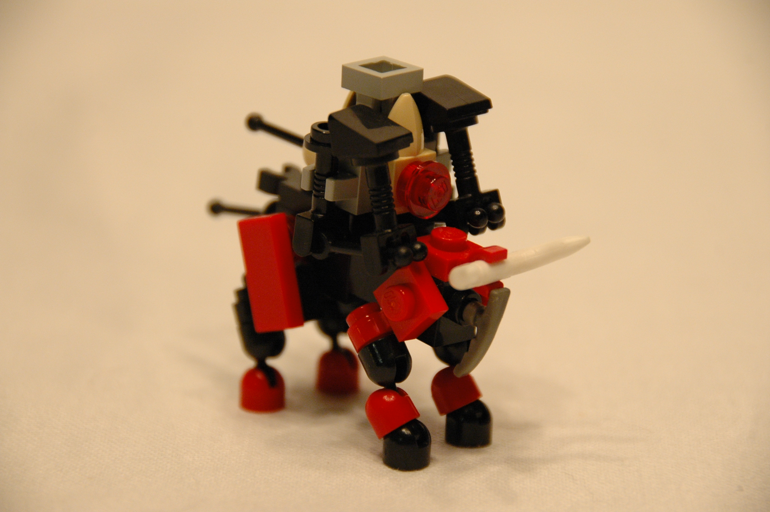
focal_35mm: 300
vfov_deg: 4.6
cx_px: 385
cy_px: 256
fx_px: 6411
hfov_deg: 6.9
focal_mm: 200
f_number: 5.6
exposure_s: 1/20
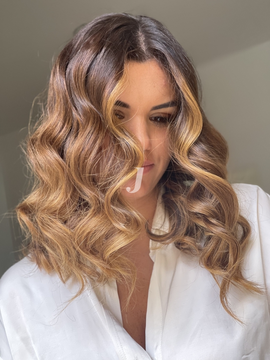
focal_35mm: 64
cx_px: 135
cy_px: 180
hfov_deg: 22.9
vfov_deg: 30.3
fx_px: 665
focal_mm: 7.5
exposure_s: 1/121
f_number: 2.2
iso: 160
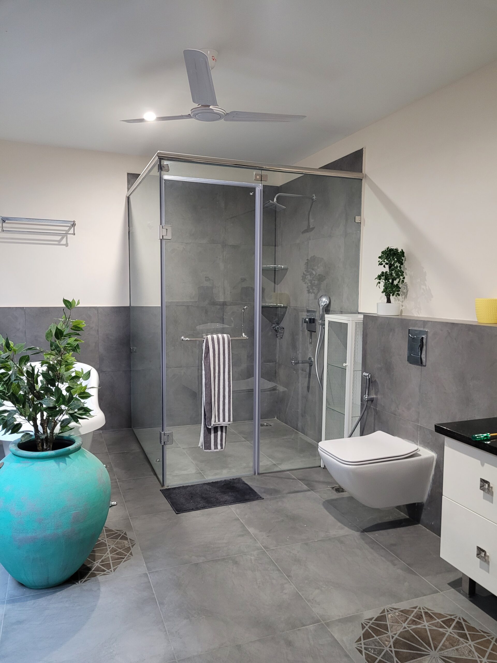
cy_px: 332
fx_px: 498
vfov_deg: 67.3
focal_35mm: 26
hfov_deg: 53.1
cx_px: 248
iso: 400
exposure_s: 1/50
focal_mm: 5.4
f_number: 1.8
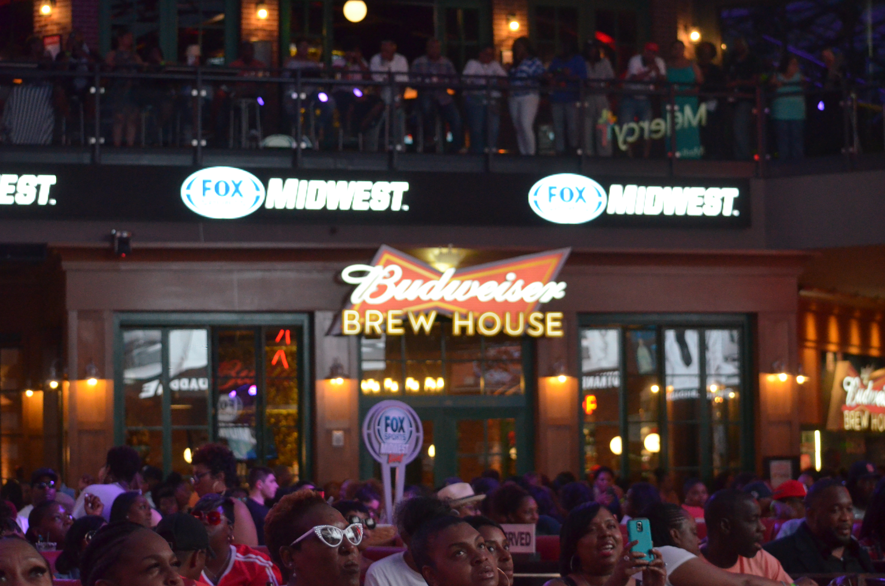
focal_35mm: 87
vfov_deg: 15.7
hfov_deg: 23.6
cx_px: 434
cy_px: 290
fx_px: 2123
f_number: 4.5
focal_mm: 55
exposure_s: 1/200
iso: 3200
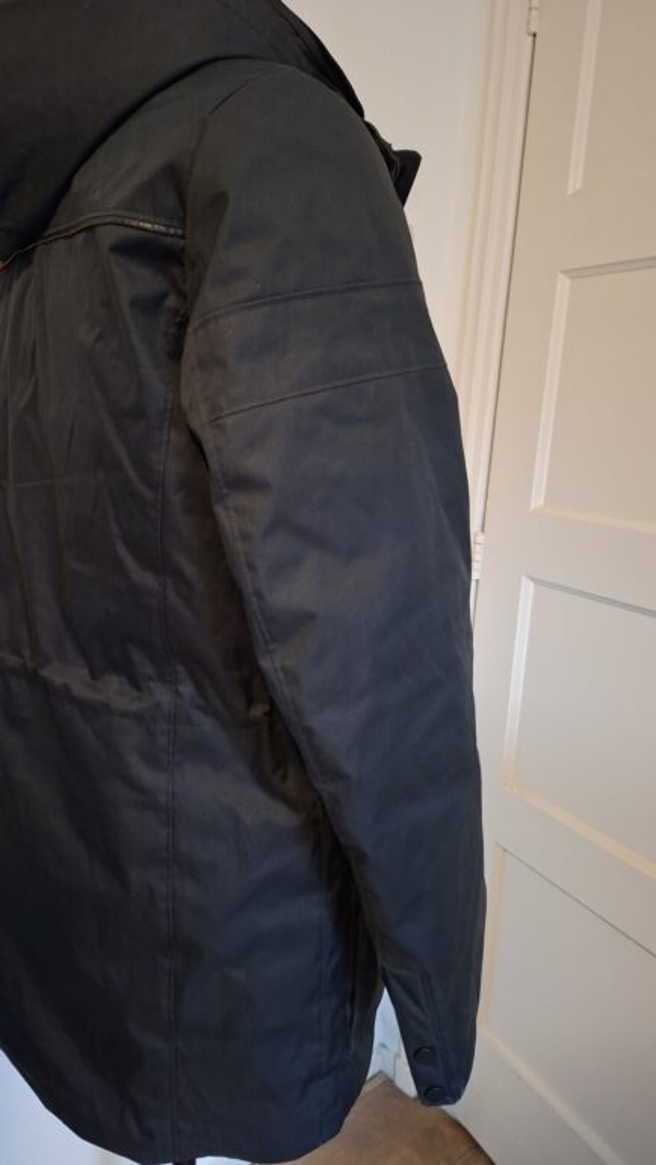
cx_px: 218
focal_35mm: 26
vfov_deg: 71.9
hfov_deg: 43.8
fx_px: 804
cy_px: 567
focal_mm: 5.54
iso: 800
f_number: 1.8
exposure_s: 1/24
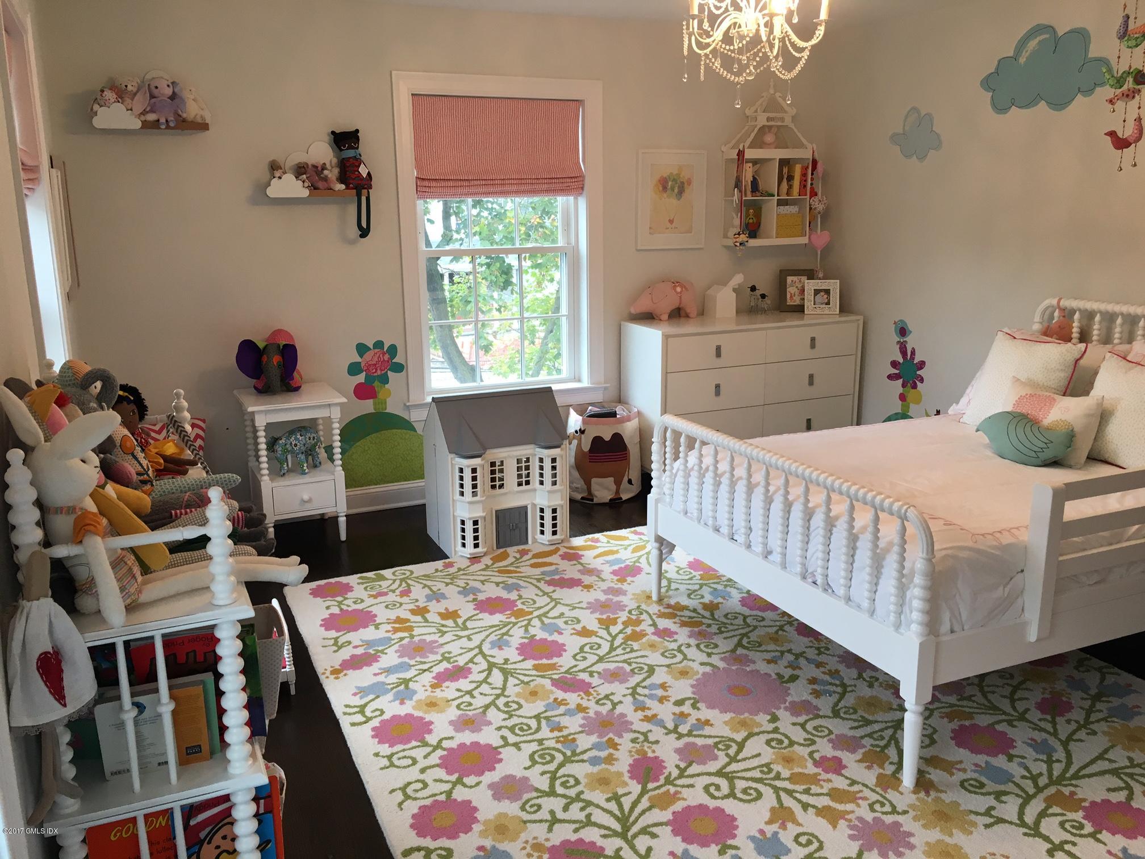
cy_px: 430
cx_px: 572
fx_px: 959
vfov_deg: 48.2
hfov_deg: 61.7
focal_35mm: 29
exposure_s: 1/30
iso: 50
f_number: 2.2
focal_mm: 4.15
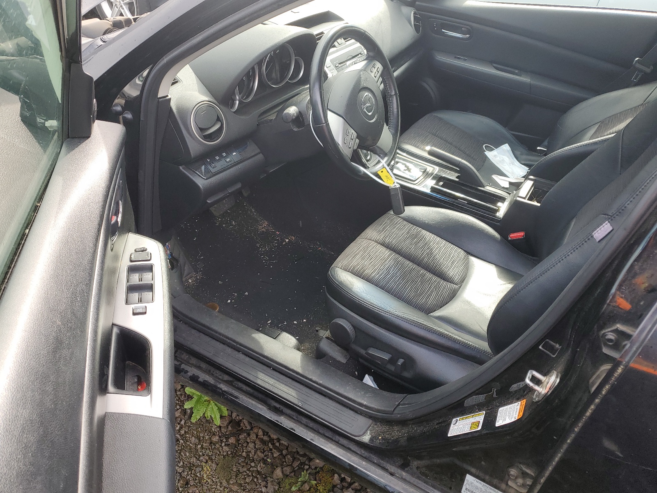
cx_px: 328
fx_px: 493
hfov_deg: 67.3
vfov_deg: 53.1
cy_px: 246
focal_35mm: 26
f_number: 1.5
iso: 50
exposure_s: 1/286
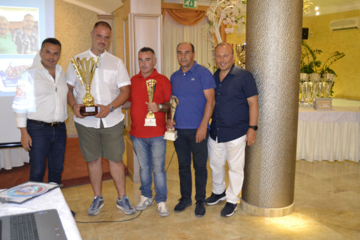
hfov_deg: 53.1
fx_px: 360
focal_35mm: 36
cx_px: 180
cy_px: 120
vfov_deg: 36.9
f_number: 3.8
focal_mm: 24
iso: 1600
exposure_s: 1/60
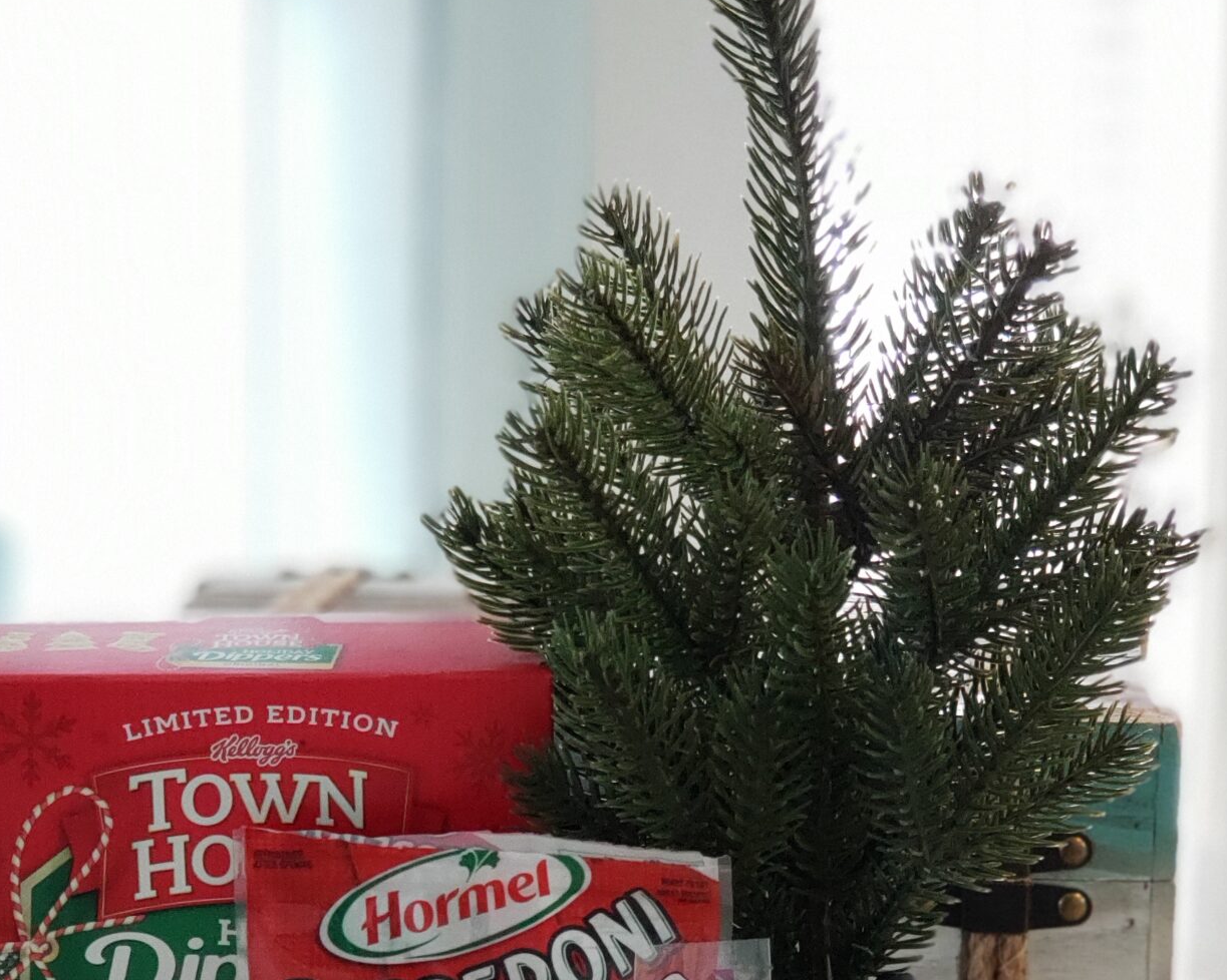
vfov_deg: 17.8
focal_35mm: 85
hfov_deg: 22.5
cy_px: 900
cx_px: 599
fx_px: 3086
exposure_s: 1/30
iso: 250
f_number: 2.4
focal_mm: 6
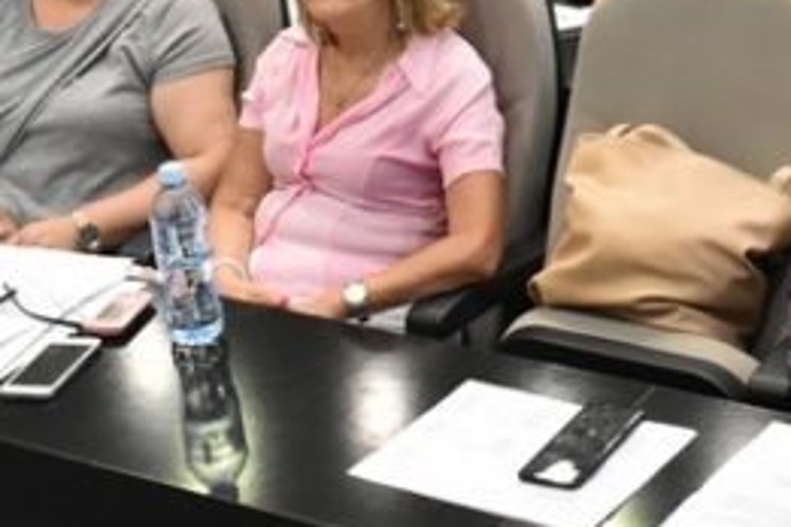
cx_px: 824
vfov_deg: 13.8
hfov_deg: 20.3
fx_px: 2131
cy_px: -70
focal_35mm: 97
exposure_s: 1/125
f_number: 5.6
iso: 3200
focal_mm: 22
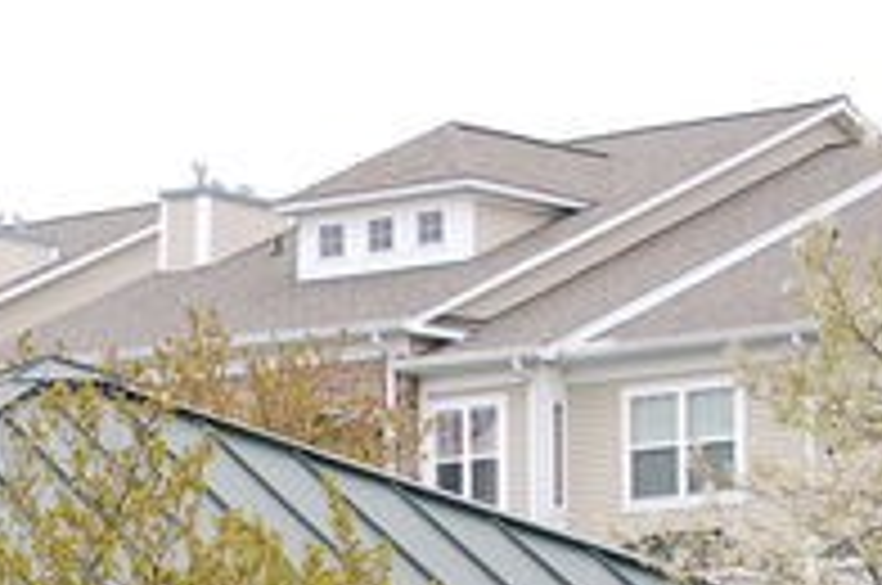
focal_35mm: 219
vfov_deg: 6.2
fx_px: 5357
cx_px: -50
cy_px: 821
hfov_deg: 9.3
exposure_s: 1/160
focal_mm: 50
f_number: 6.3
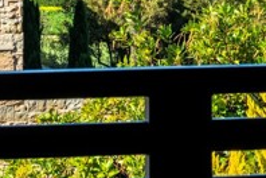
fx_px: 2505
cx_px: 314
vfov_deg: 4.0
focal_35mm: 339
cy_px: -100
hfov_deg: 6.0
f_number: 18
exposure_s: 1/640
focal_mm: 105
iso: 800
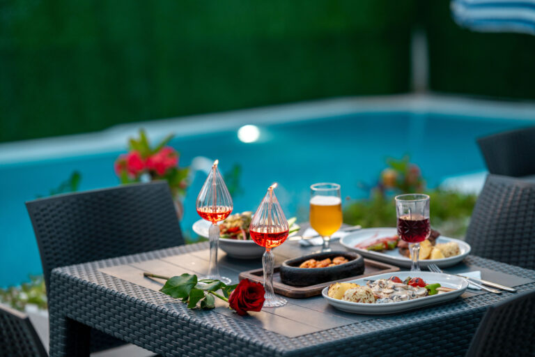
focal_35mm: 85
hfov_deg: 23.9
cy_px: 178
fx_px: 1263
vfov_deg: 16.1
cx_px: 268
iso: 125
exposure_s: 1/160
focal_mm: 85
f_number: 2
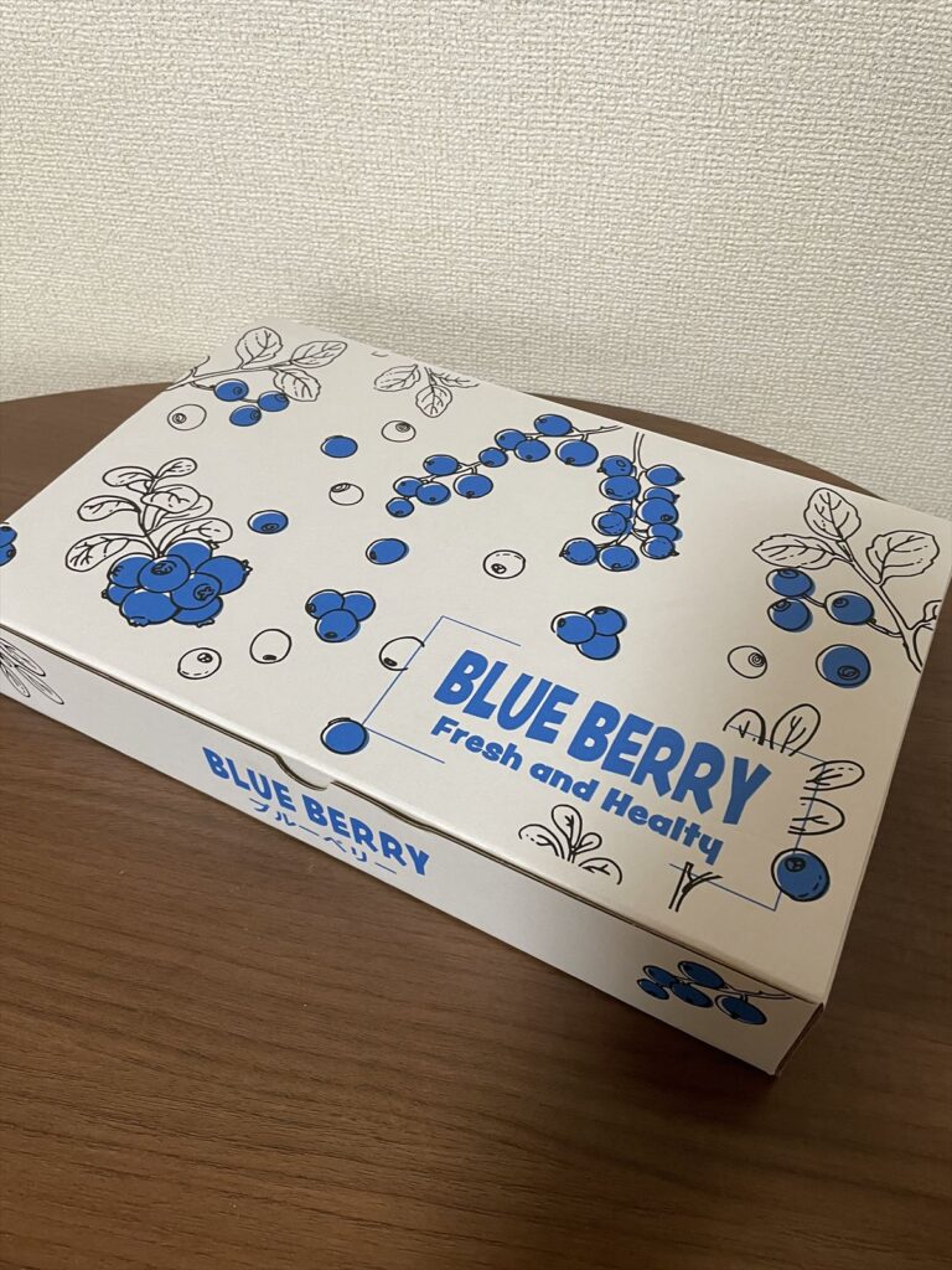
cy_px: 635
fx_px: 953
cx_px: 476
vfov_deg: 67.3
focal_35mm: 26
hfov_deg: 53.1
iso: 160
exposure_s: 1/60
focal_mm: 4.2
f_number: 1.6
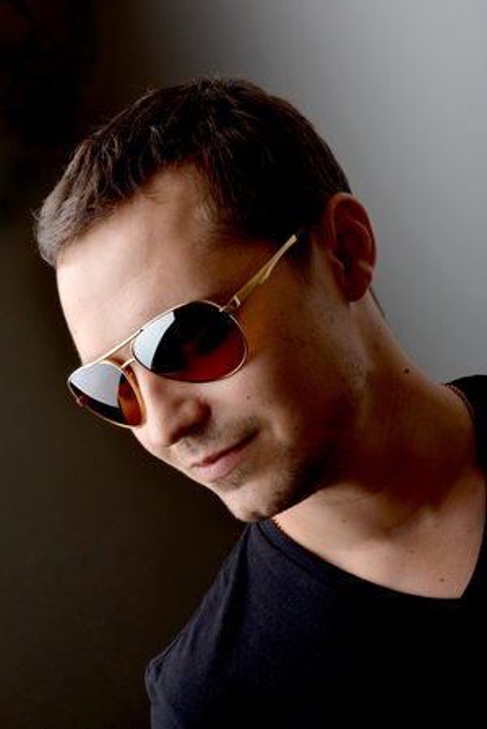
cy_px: 364
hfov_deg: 22.7
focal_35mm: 60
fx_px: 1216
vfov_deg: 33.4
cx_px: 244
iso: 100
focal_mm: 60
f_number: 22
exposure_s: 1/125
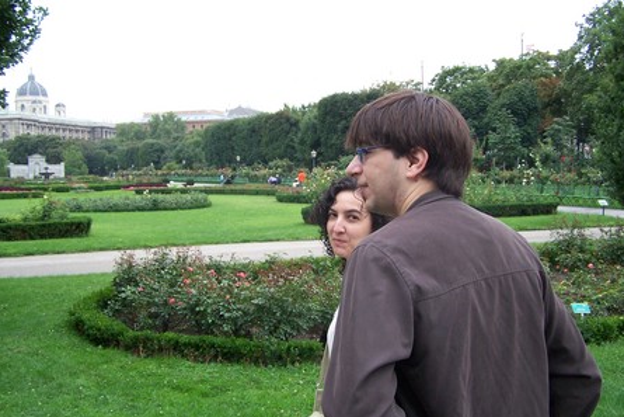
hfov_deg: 48.4
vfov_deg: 33.4
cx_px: 314
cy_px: 191
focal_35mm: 40
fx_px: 694
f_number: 2.8
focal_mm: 6.3
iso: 140
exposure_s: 1/250
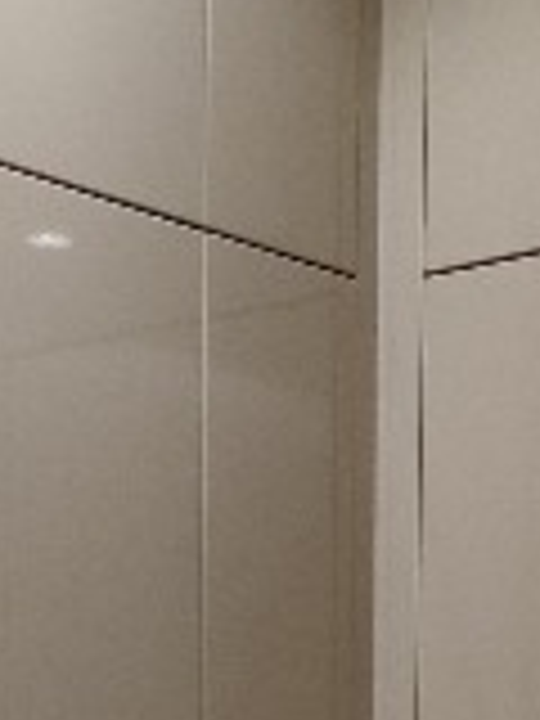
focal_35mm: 169
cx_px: -76
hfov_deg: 8.7
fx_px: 3515
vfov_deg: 10.7
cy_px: 1422
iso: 800
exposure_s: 1/50
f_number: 1.65
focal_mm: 4.75
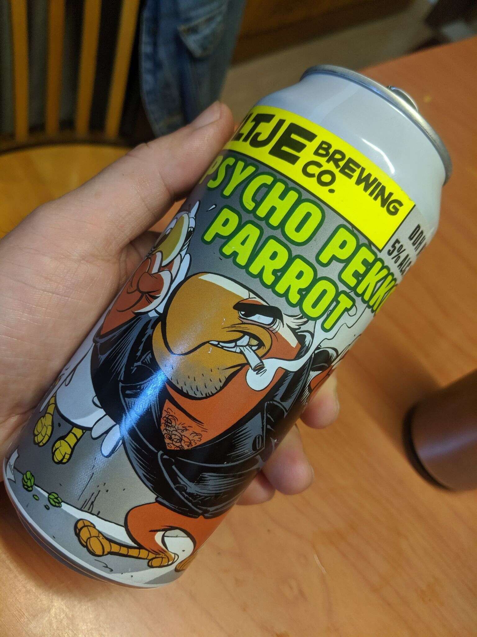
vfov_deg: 65.3
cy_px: 318
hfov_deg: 51.4
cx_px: 238
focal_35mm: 27
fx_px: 496
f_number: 1.8
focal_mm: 4.44
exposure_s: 1/60
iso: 186
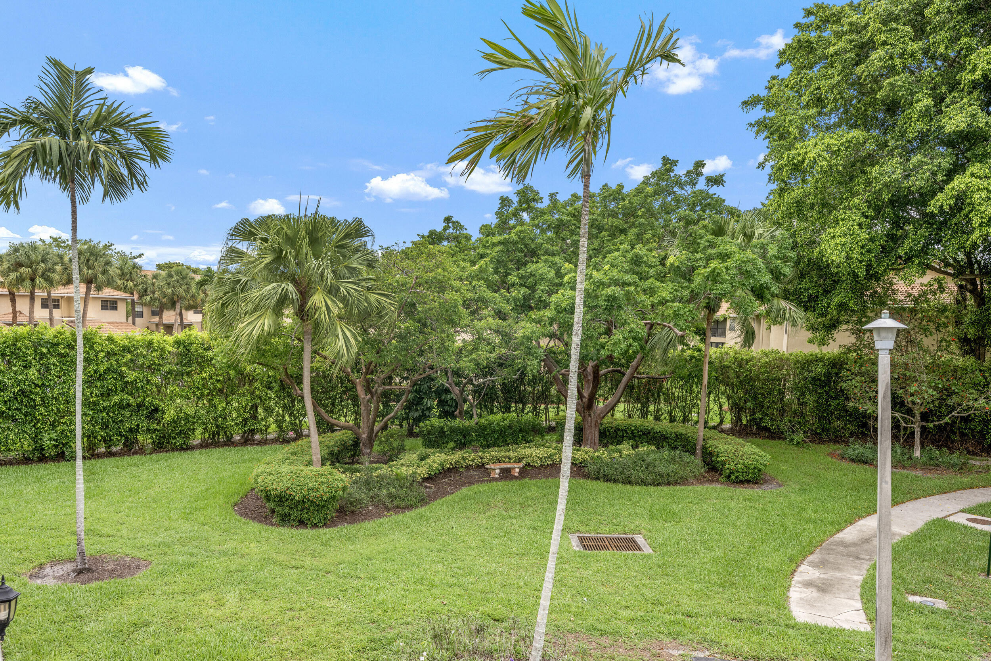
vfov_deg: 53.1
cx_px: 496
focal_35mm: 24
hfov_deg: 73.7
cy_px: 330
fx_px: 661
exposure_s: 1/320
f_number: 8
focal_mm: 24
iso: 250
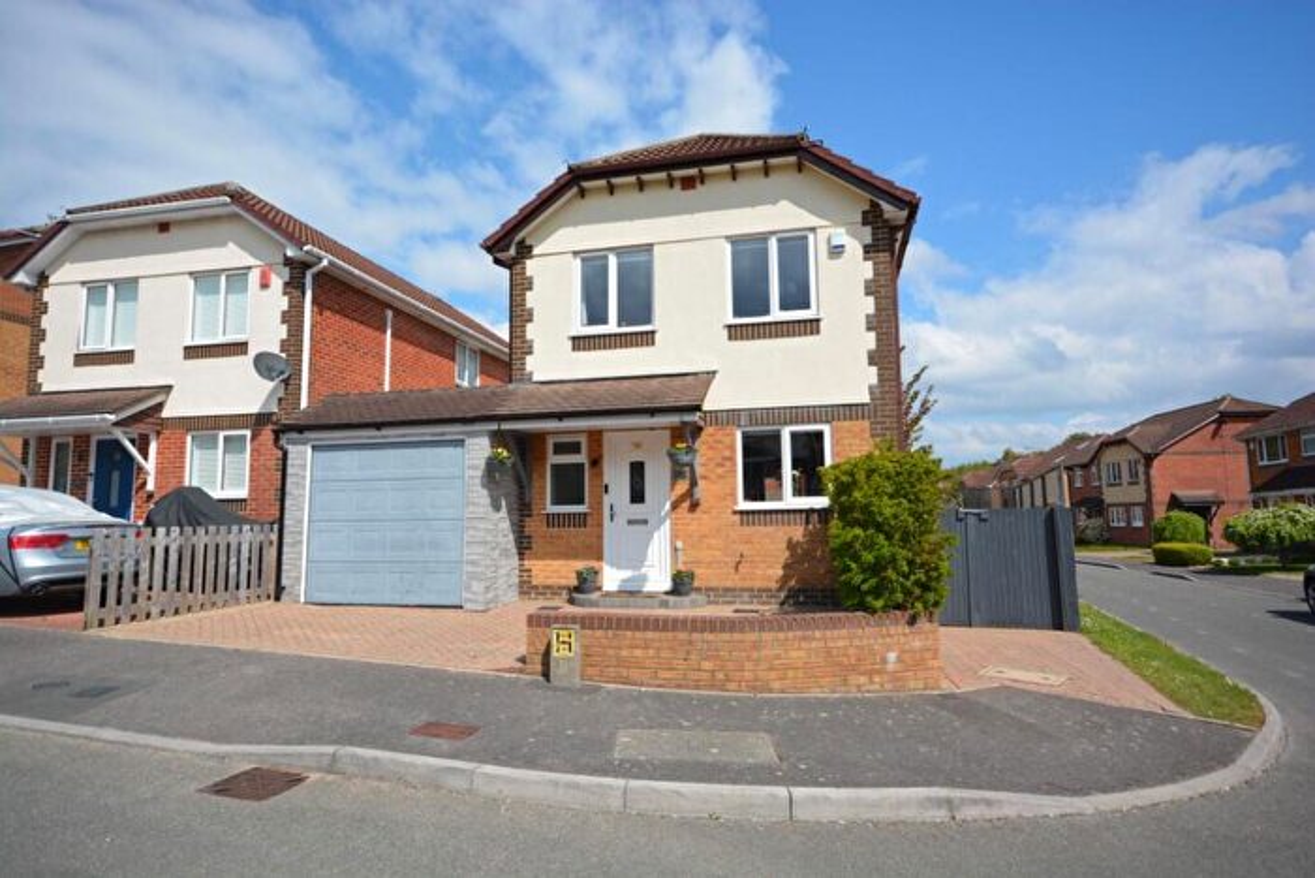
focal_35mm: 20
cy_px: 439
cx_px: 658
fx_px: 712
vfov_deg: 63.2
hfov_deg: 85.4
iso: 100
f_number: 9
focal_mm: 13
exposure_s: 1/320
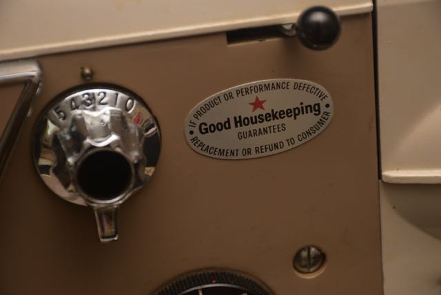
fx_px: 1931
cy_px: 148
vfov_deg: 8.7
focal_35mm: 158
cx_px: 220
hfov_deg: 13.0
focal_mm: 105
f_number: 7.1
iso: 200
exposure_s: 1/125
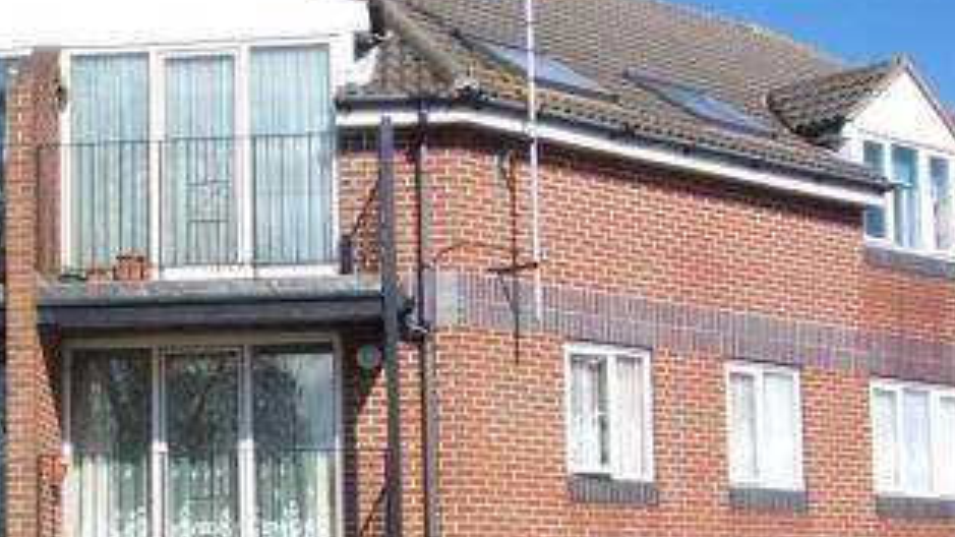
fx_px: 2000
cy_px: 426
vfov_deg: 15.2
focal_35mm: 79
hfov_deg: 26.3
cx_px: 169
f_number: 3.9
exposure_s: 1/500
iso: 64
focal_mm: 6.4
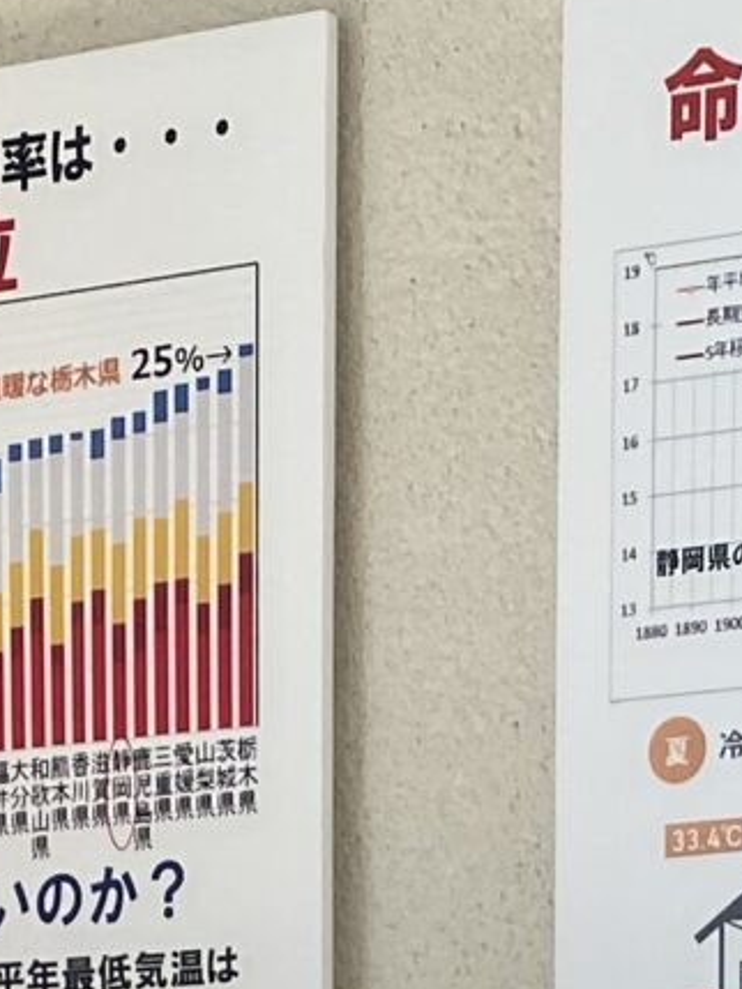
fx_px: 4428
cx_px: 371
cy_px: 2547
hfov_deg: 9.6
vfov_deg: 10.5
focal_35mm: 155
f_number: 1.8
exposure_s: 1/120
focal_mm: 4.25
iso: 80
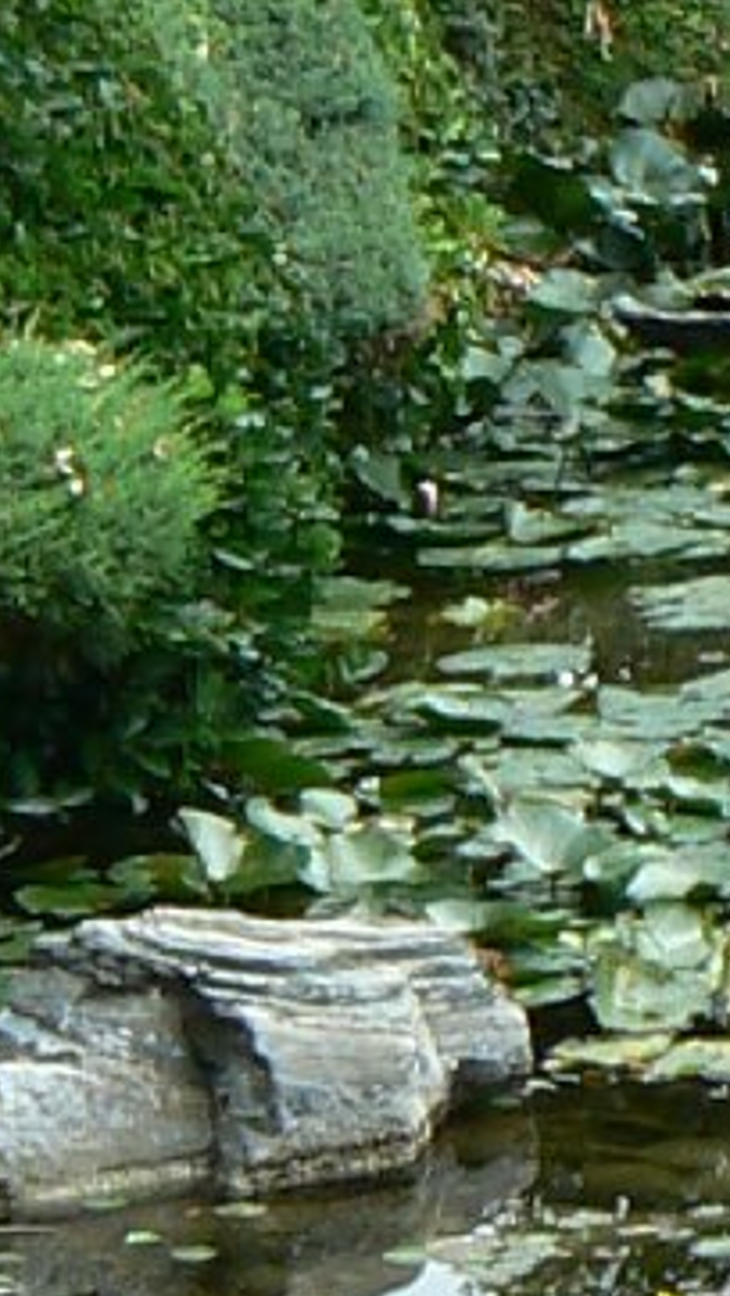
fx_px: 7629
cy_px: 1314
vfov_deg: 9.6
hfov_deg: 5.4
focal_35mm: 222
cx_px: 927
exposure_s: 1/80
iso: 80
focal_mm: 6
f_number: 4
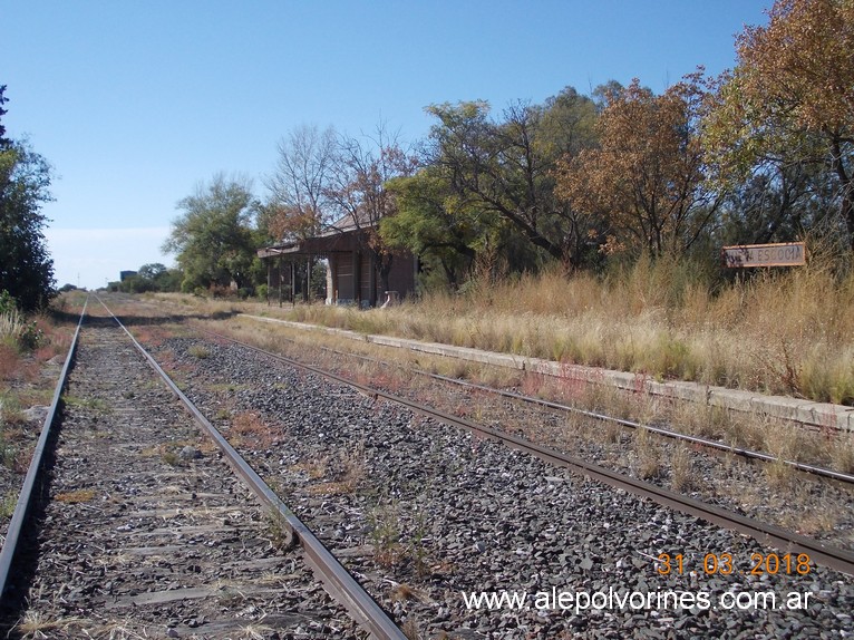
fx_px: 1061
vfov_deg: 33.6
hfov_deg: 43.9
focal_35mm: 43
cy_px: 320
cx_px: 427
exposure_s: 1/250
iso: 80
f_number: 6.5
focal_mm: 6.1
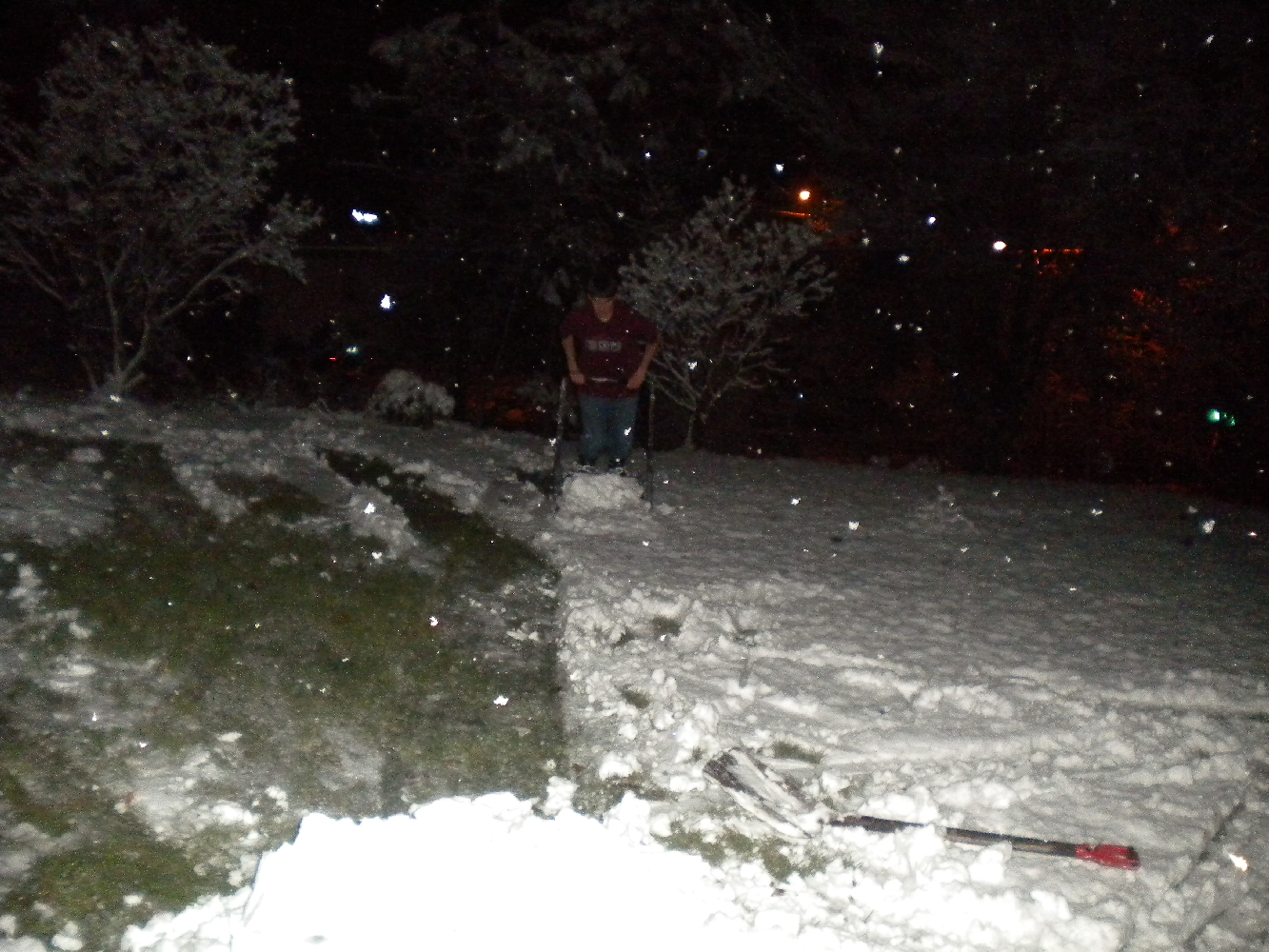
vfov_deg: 40.7
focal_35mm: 35
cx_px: 634
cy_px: 476
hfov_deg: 52.6
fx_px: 1283
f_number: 3.1
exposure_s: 1/30
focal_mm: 6.3
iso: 660
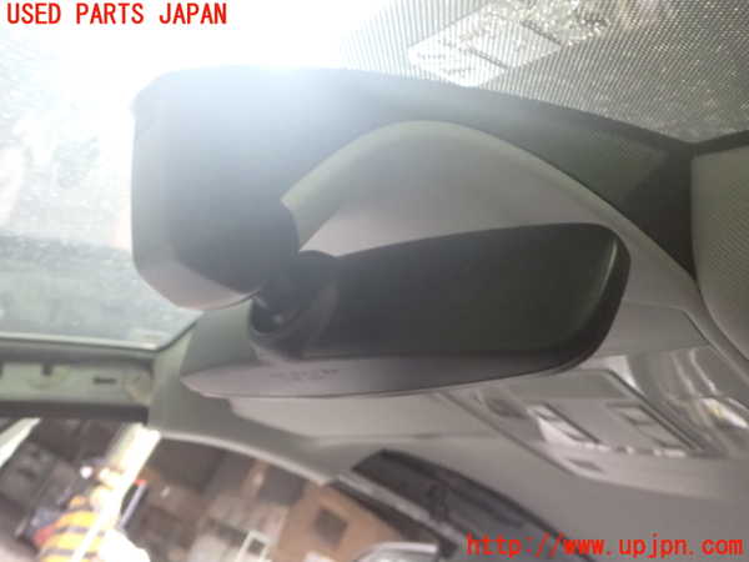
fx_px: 649
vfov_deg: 46.8
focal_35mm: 30
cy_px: 281
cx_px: 374
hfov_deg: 60.0
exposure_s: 1/100
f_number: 2.3
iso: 1600
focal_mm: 5.4
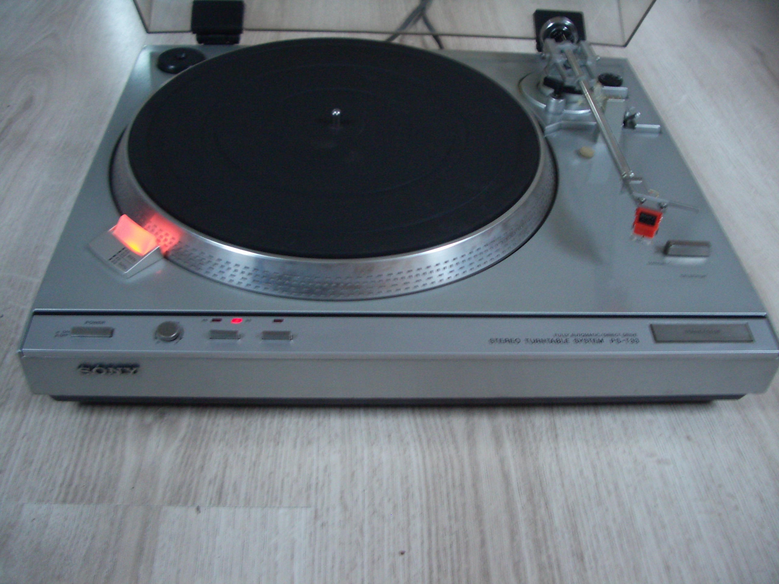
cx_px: 390
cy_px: 292
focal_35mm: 35
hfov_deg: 52.6
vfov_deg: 40.7
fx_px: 788
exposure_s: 1/10
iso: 200
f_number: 2.6
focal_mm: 5.8
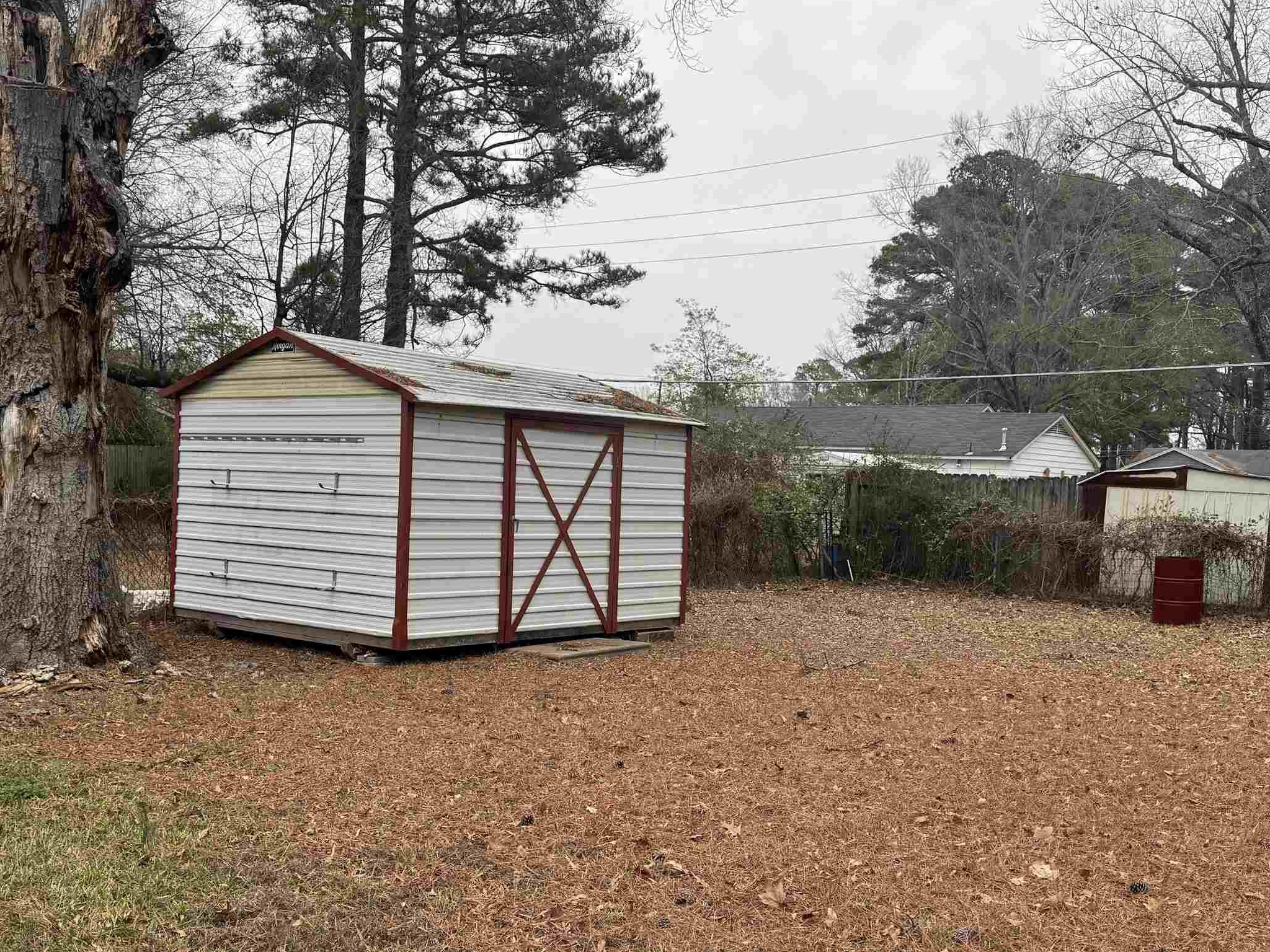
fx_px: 1321
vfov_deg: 39.5
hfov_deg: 51.3
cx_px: 574
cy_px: 561
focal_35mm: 36
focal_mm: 6.76
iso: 64
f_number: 1.78
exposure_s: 1/121
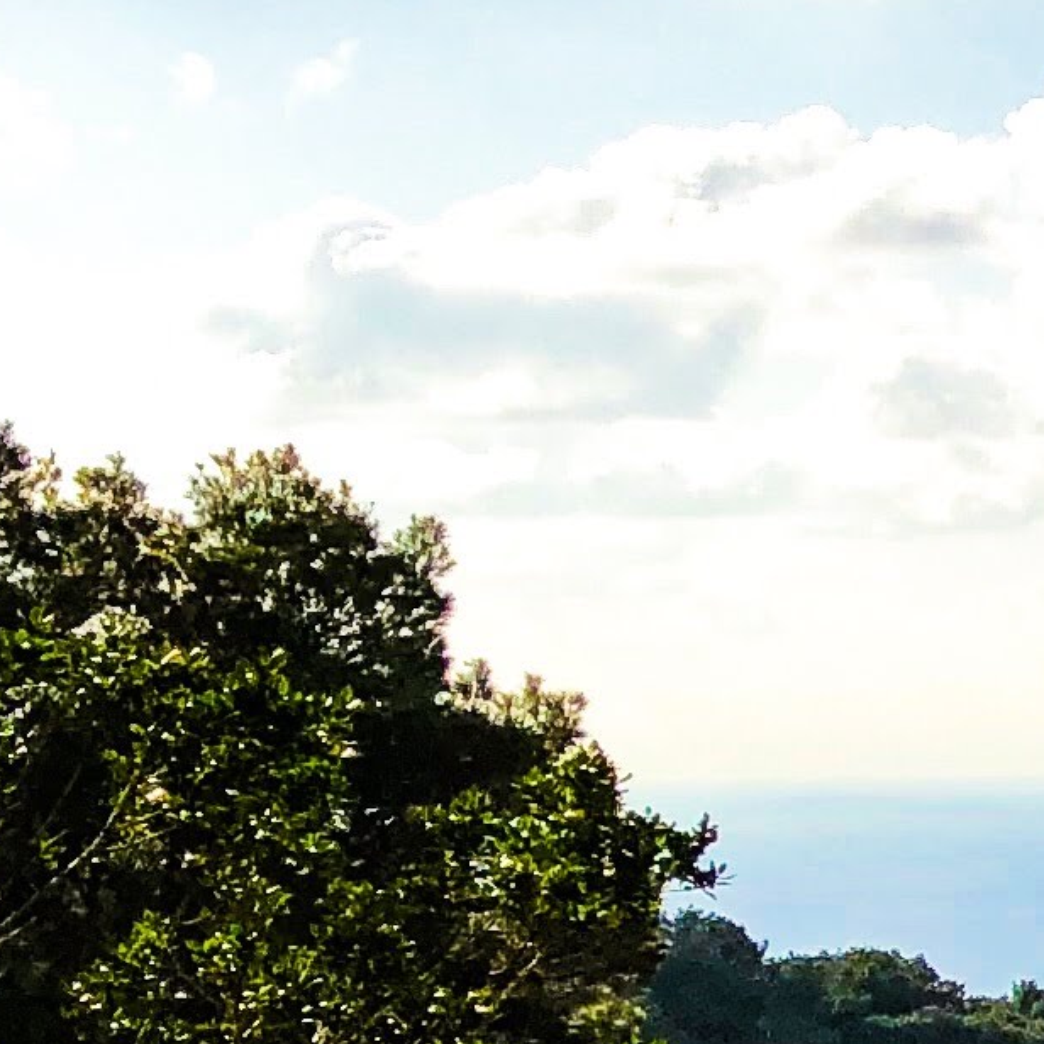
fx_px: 5528
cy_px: 1271
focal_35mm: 162
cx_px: 3395
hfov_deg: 8.5
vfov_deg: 10.6
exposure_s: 1/3000
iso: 20
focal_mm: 3.99
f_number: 1.8
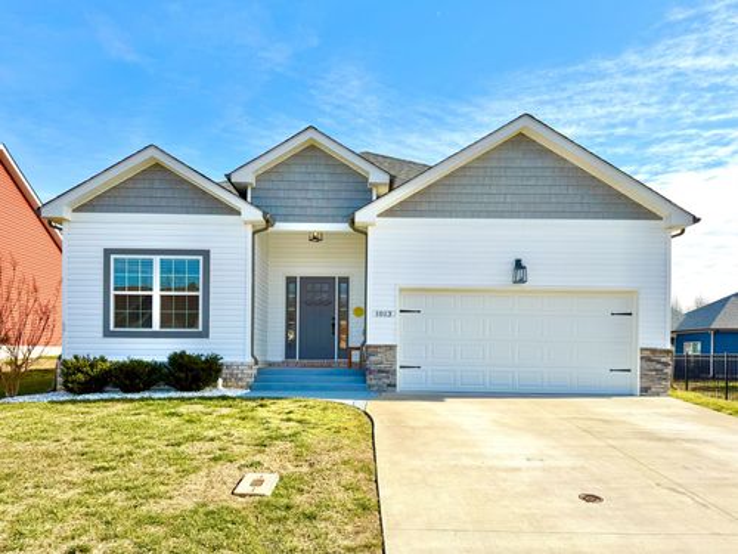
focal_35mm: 24
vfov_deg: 56.8
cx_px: 369
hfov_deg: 71.6
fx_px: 512
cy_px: 277
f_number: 1.78
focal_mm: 6.76
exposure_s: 1/5319
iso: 80
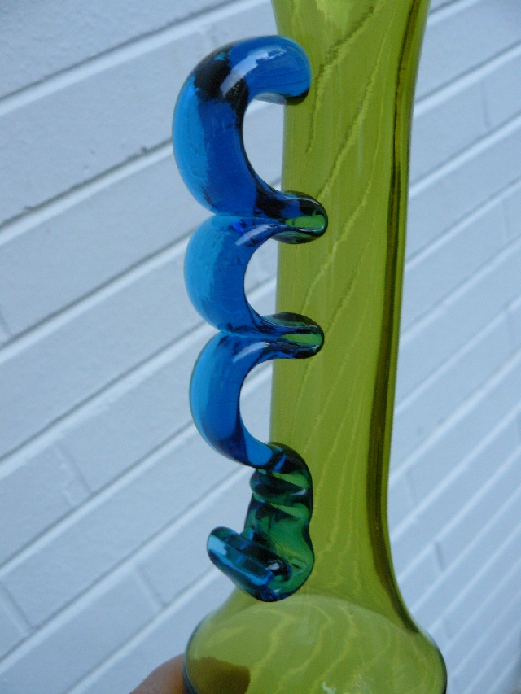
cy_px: 347
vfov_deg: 51.3
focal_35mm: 36
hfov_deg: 39.7
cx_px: 260
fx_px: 722
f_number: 2.8
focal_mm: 6
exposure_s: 1/25
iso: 200
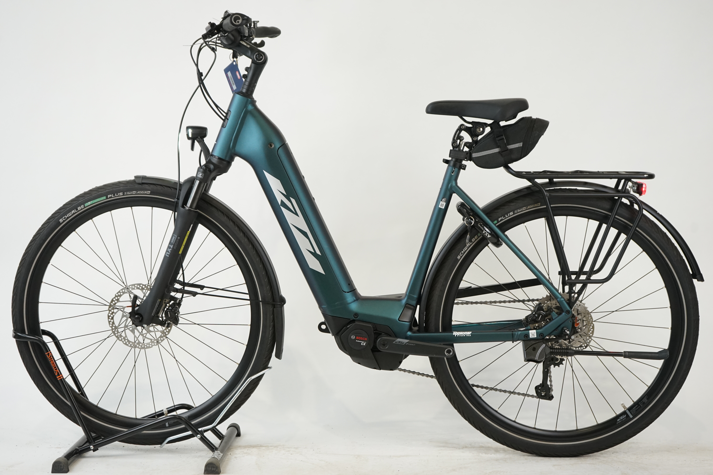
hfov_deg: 33.4
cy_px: 238
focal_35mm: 60
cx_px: 356
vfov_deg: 22.6
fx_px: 1188
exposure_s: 1/200
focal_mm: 60
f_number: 5.6
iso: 1600
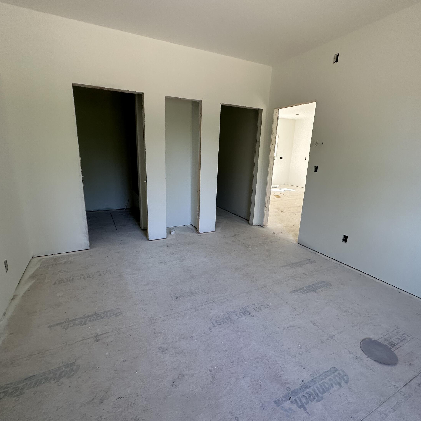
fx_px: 234
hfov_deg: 84.0
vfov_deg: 84.0
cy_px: 211
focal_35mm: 17
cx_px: 205
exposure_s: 1/99
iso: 125
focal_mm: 2.22
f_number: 2.2
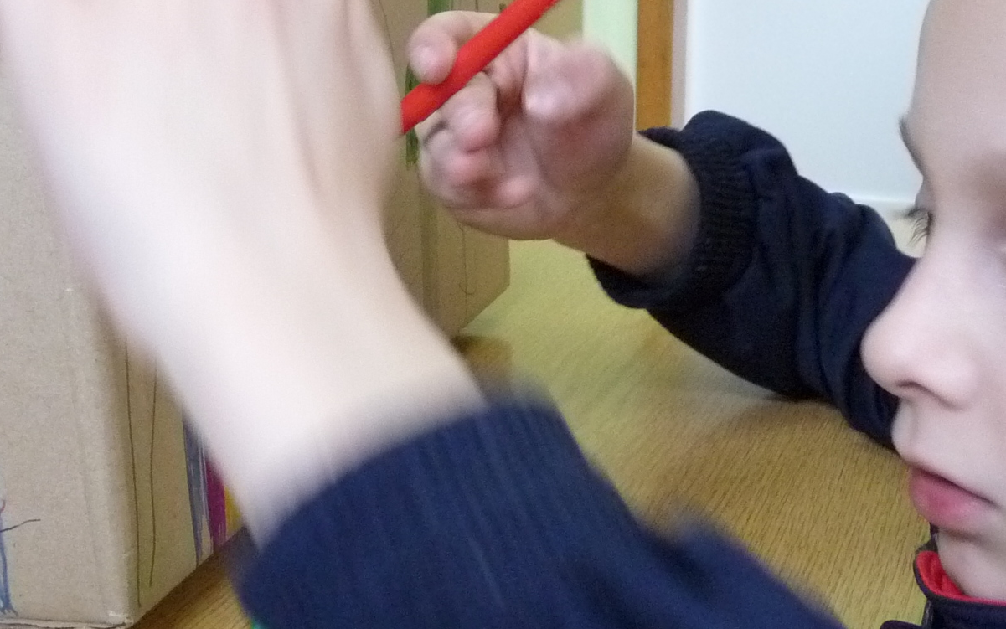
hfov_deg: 33.3
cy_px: 348
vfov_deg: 21.3
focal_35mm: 61
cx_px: 647
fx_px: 1673
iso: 500
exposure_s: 1/60
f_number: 2.8
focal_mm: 4.8
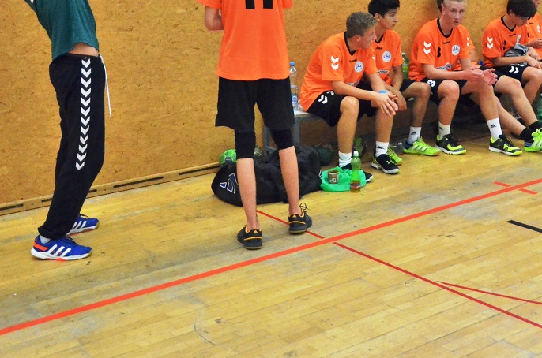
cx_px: 353
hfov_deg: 31.8
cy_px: 77
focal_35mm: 63
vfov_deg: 21.2
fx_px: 946
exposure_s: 1/640
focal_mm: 24
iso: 6400
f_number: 3.8
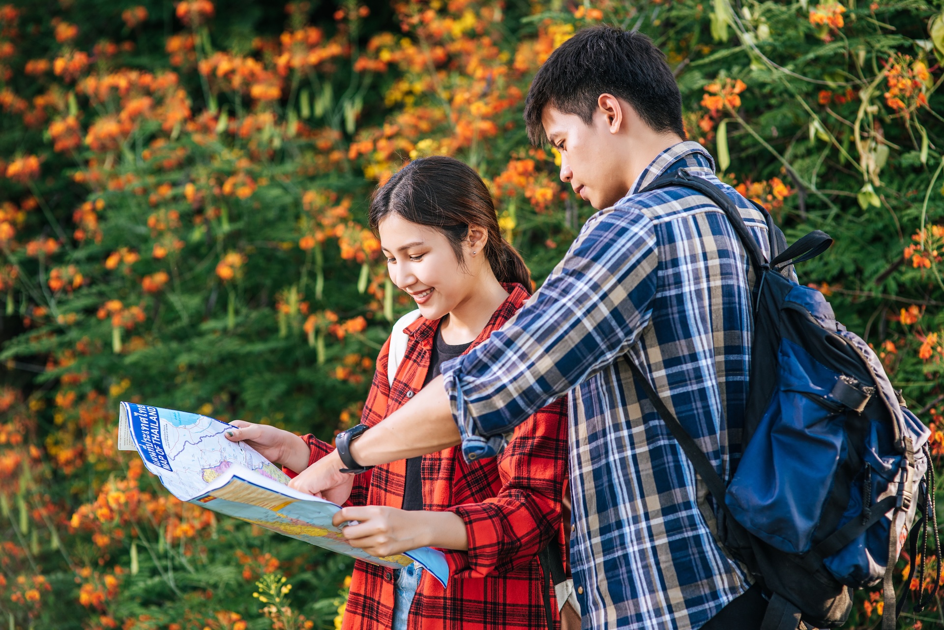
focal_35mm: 85
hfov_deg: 23.9
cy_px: 315
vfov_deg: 16.1
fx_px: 2229
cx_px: 472
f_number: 2.8
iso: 100
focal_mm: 85
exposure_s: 1/400
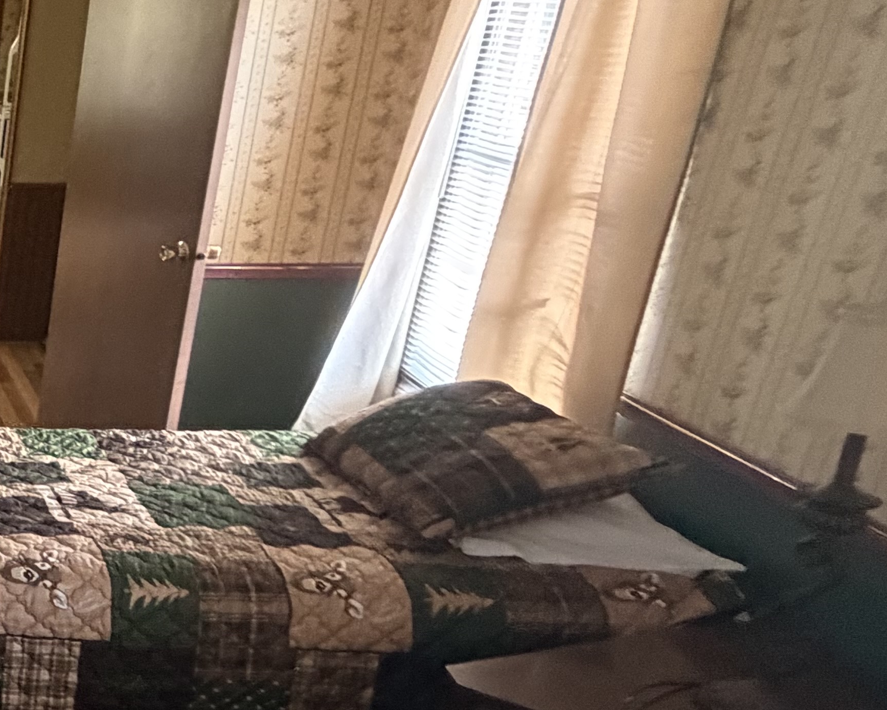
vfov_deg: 33.4
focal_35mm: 45
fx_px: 1181
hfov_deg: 26.4
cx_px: -510
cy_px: 406
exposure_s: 1/60
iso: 640
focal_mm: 2.22
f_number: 2.2
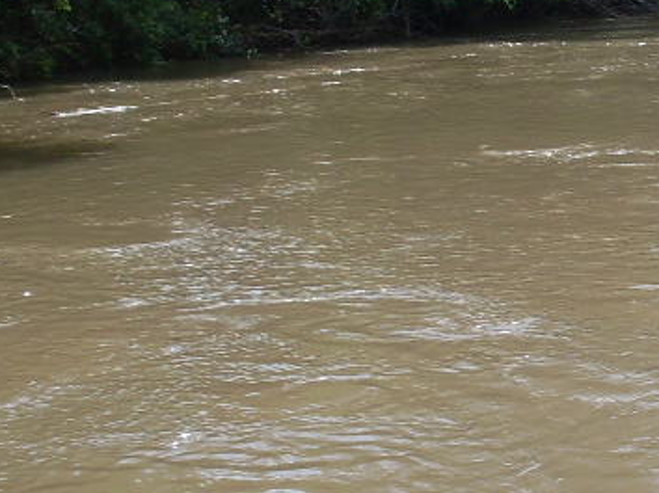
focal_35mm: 110
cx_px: 767
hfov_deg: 17.2
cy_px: 255
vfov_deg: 13.4
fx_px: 2093
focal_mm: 6.3
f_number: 8.4
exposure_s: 1/125
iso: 80
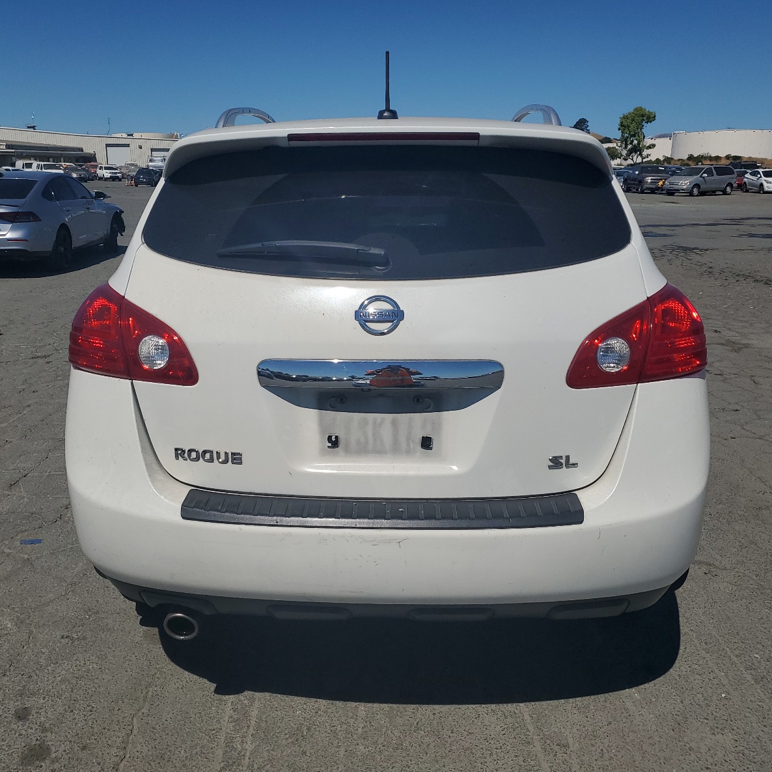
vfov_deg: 52.5
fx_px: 782
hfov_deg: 52.5
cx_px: 370
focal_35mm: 31
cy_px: 388
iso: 52
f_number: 1.5
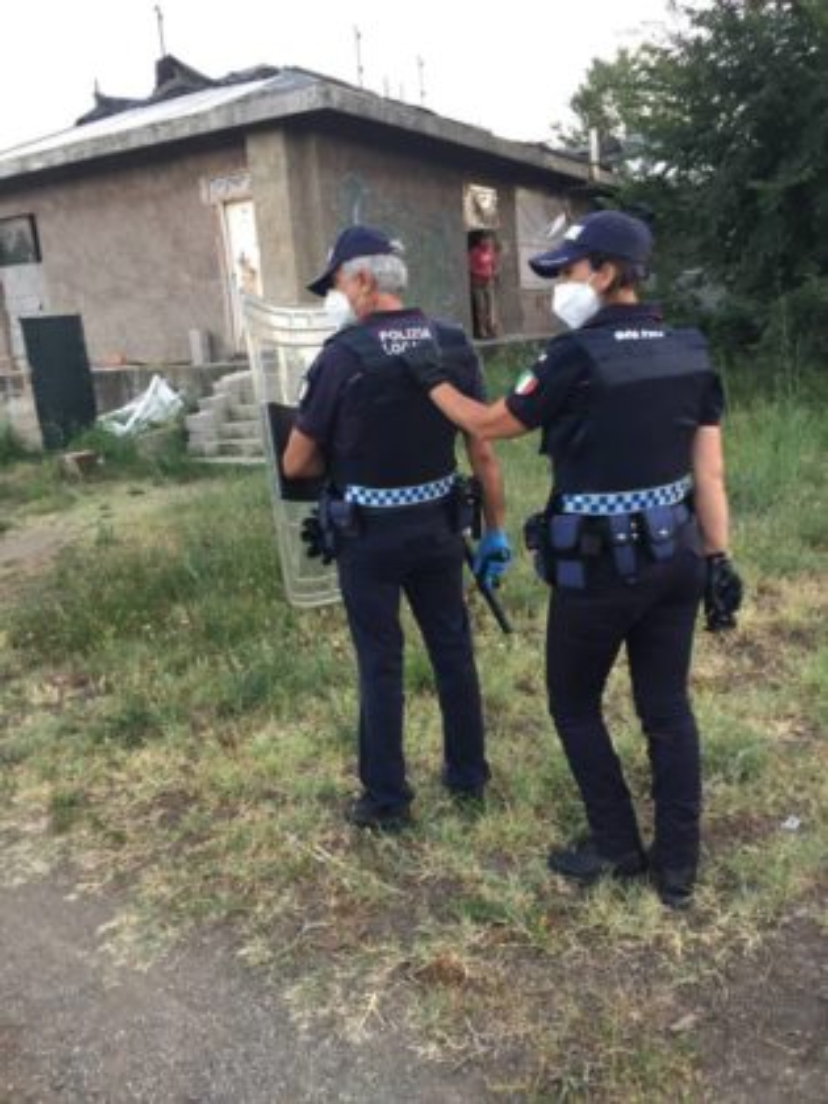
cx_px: 414
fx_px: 925
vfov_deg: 61.7
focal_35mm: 29
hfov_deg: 48.2
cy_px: 552
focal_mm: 4.15
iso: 80
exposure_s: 1/33
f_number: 2.2
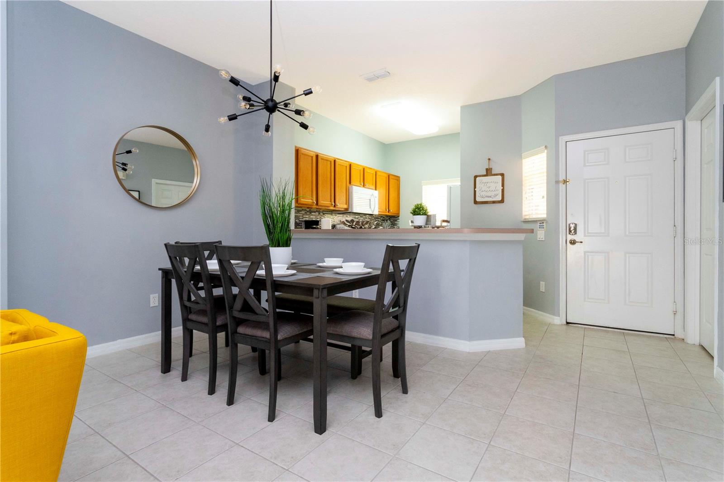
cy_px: 241
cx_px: 362
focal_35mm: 17
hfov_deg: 93.3
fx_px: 342
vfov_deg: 70.4
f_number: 14
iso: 1000
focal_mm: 17
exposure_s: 1/10
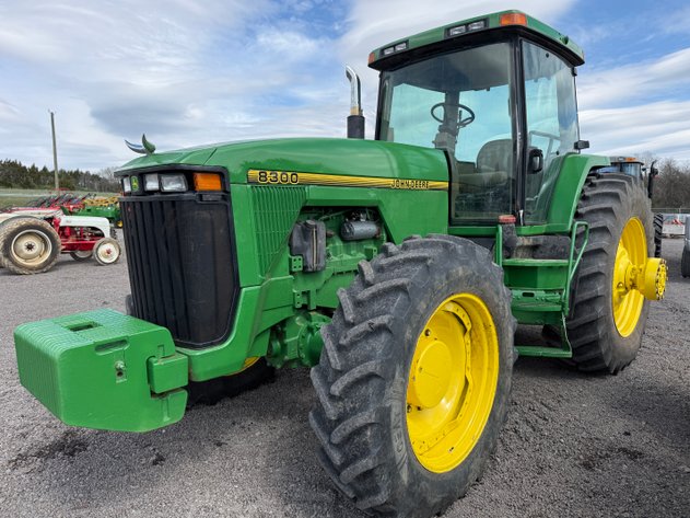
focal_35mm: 24
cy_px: 259
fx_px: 478
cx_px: 345
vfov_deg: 56.8
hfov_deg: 71.6
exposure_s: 1/2801
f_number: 1.78
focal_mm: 6.76
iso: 80
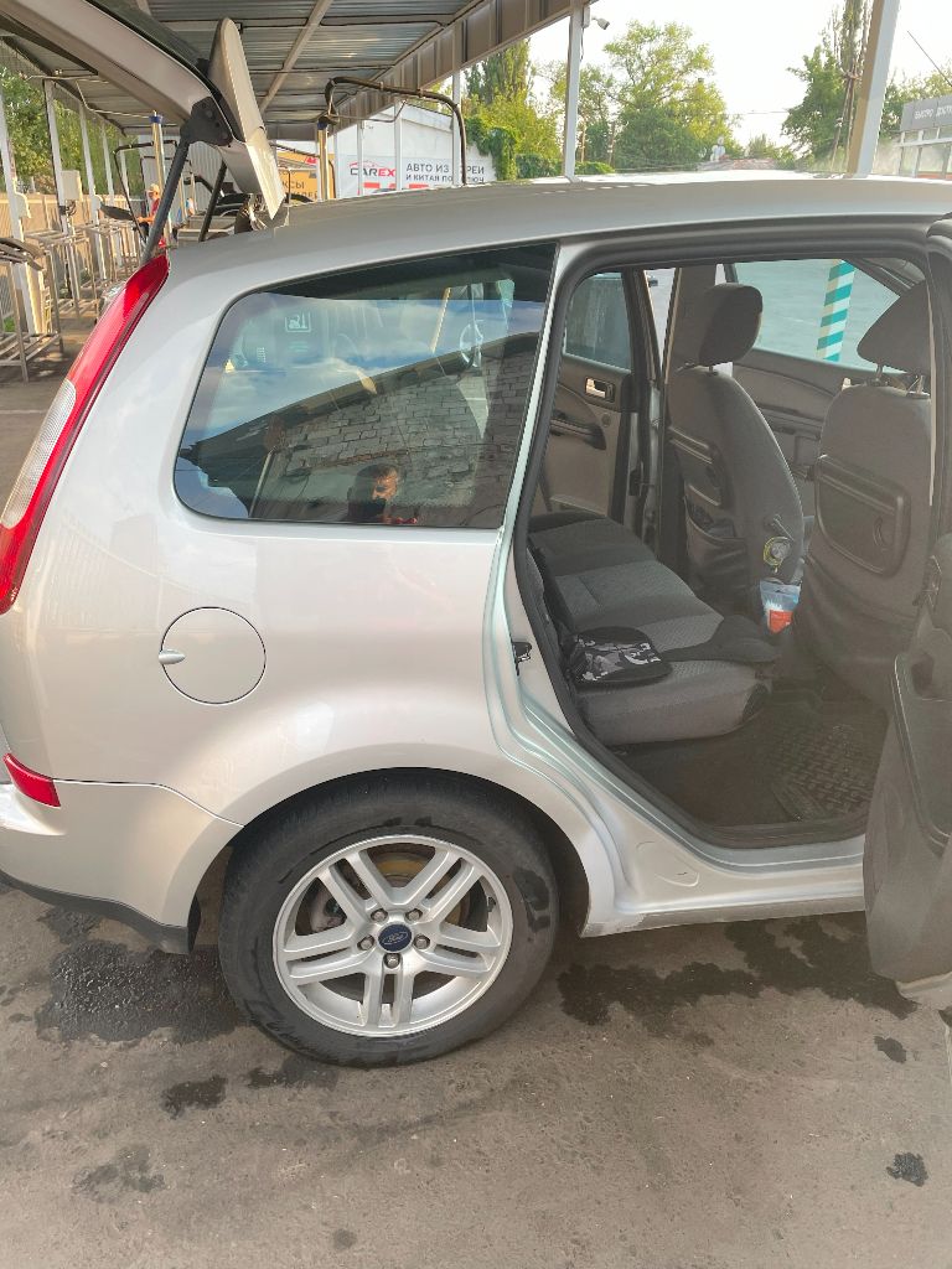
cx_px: 476
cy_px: 634
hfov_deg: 53.1
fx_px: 953
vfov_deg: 67.3
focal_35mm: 26
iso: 32
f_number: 1.6
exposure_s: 1/202
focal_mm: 4.2
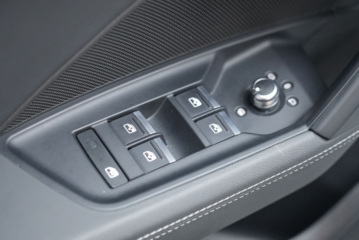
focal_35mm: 101
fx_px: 1008
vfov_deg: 13.6
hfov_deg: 20.2
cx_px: 180
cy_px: 120
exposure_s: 1/100
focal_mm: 101
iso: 10000
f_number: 4
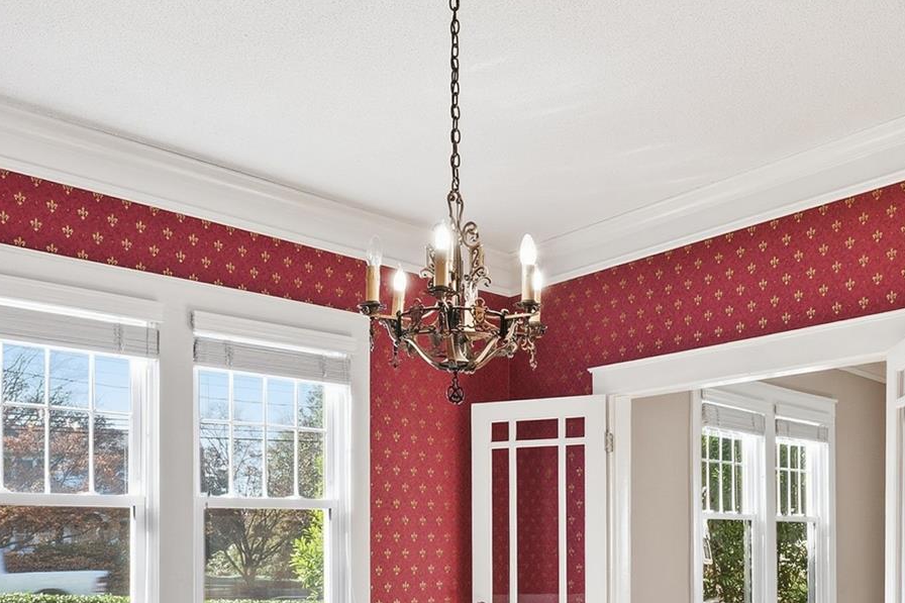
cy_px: 534
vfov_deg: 38.5
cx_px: 508
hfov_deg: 58.6
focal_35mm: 32
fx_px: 804
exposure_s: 1/60
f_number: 9
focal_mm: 14
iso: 250
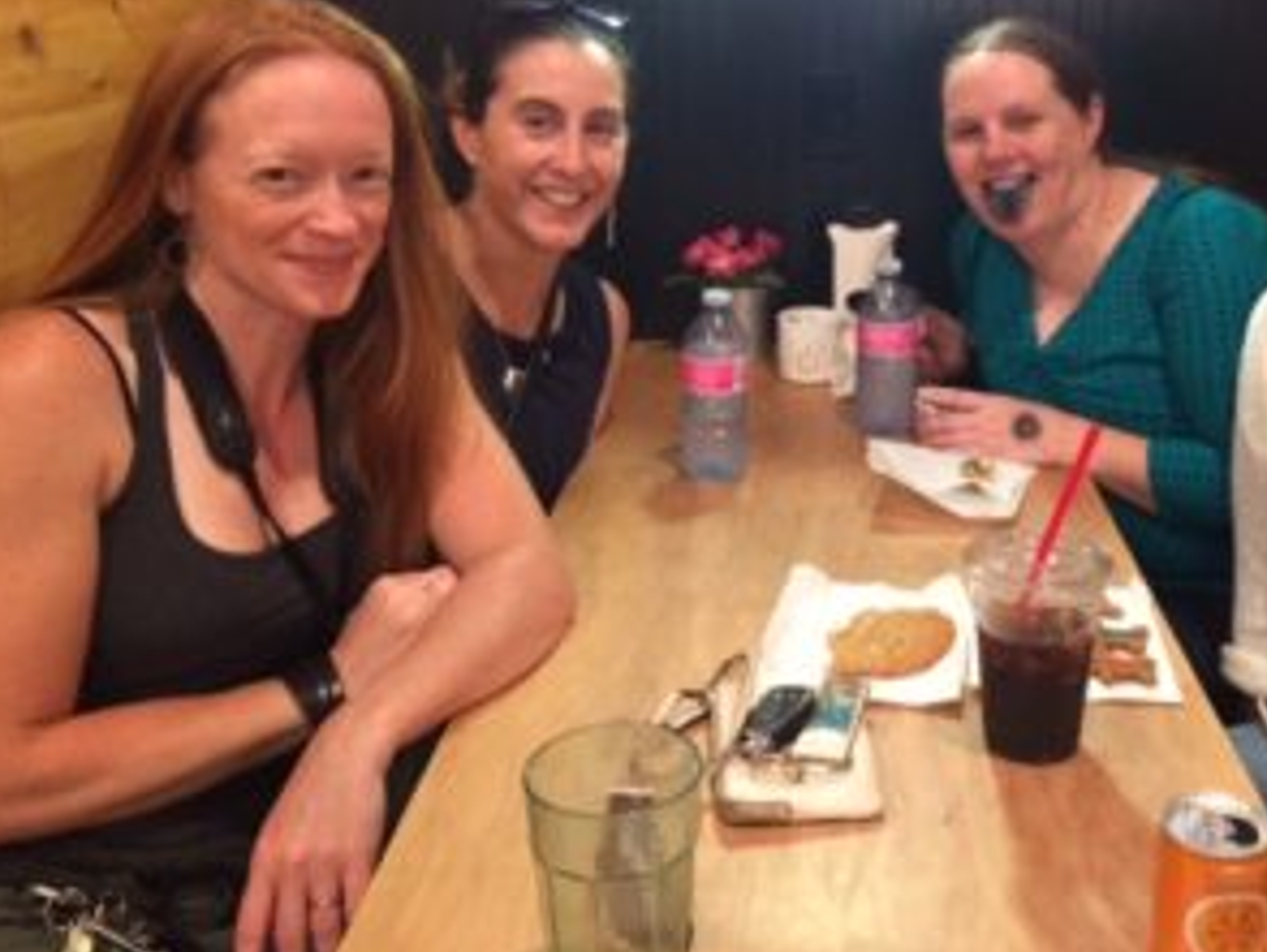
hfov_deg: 47.2
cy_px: 330
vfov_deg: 36.5
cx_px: 827
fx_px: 1429
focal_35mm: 39
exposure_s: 1/15
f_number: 2.2
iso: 320
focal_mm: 4.15
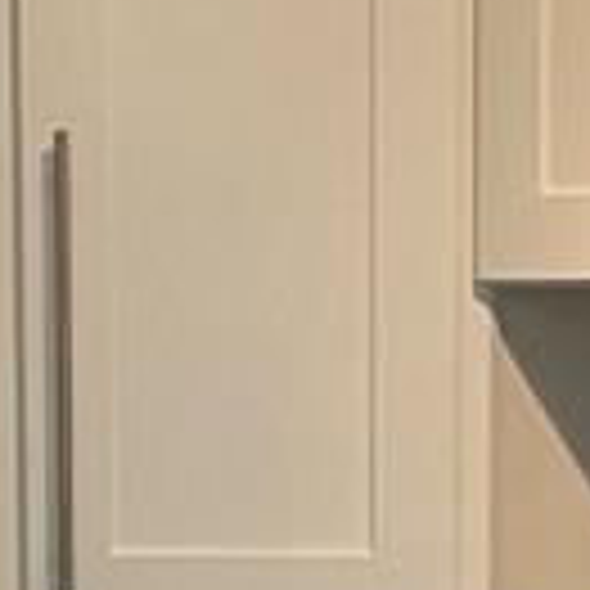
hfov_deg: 8.3
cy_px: 973
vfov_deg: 8.1
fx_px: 4049
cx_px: 410
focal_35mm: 210
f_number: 1.6
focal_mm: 4.2
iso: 125
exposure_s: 1/60
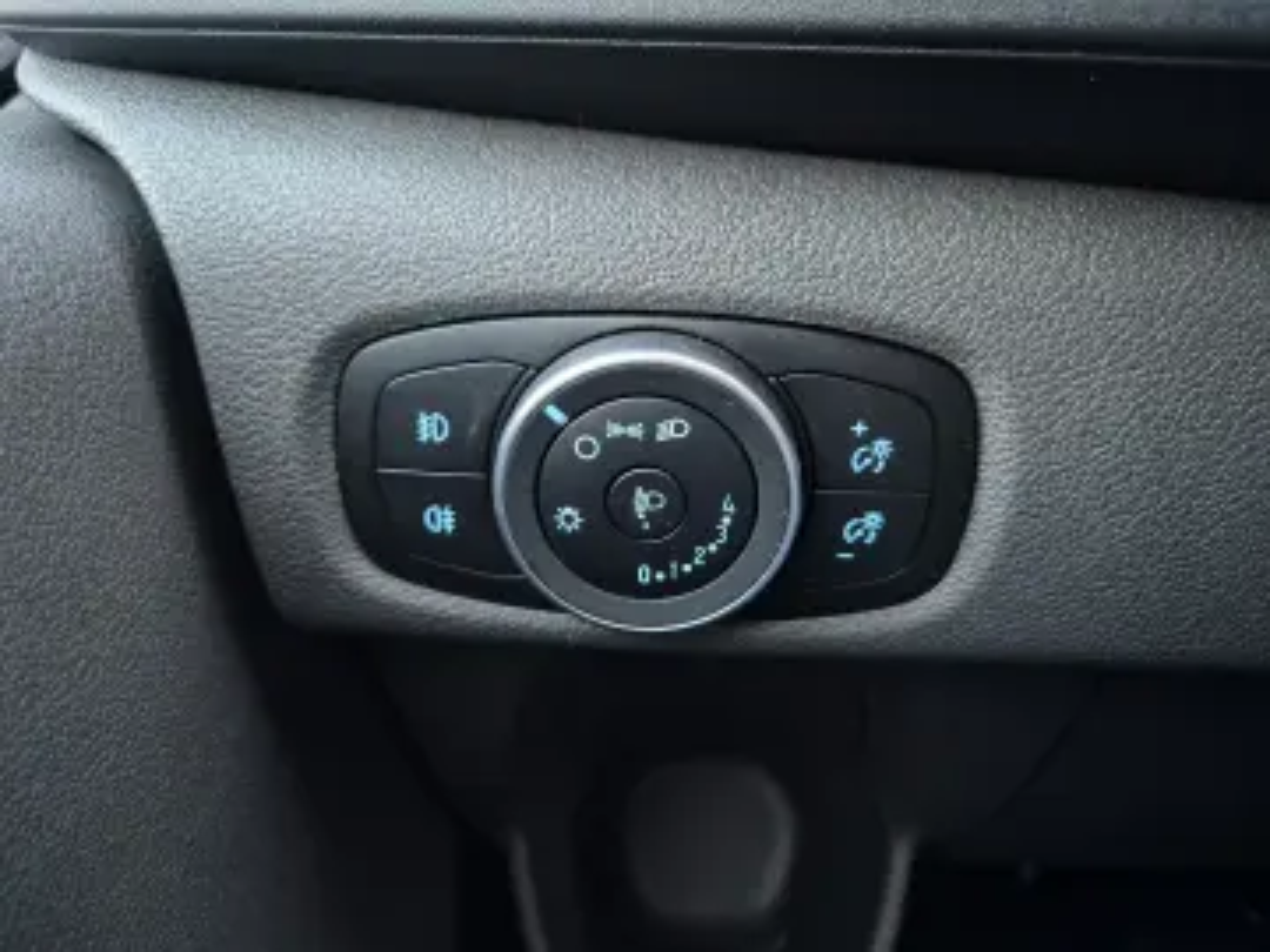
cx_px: 635
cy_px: 476
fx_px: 844
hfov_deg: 73.9
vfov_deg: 58.9
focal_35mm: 23
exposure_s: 1/33
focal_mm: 5.4
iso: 1600
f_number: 1.8
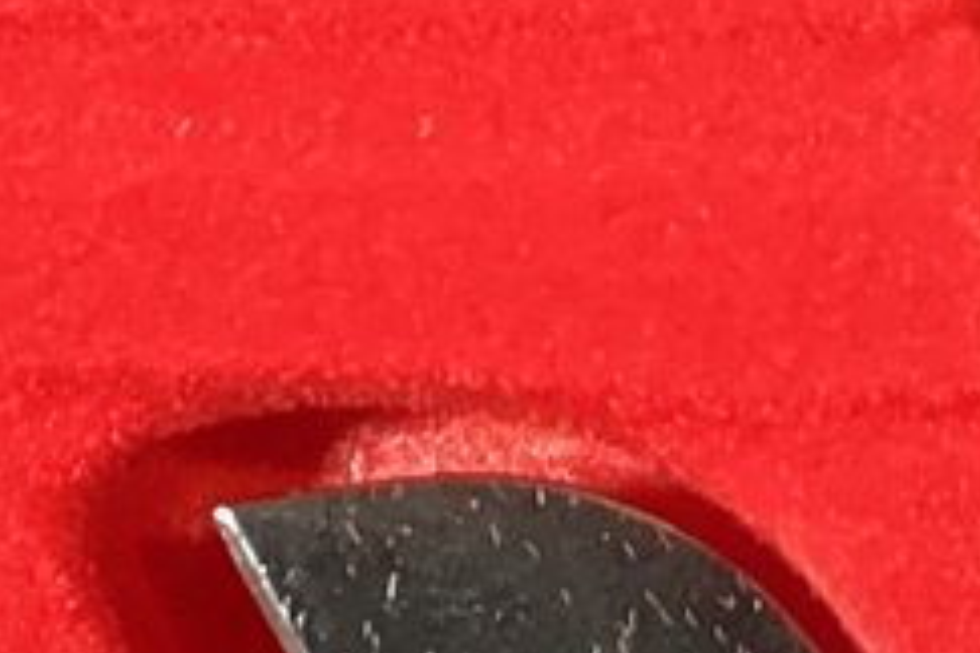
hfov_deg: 10.2
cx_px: 300
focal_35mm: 201
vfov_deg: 6.6
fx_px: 5471
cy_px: 1393
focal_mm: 3.3
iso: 250
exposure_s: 1/33
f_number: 2.4
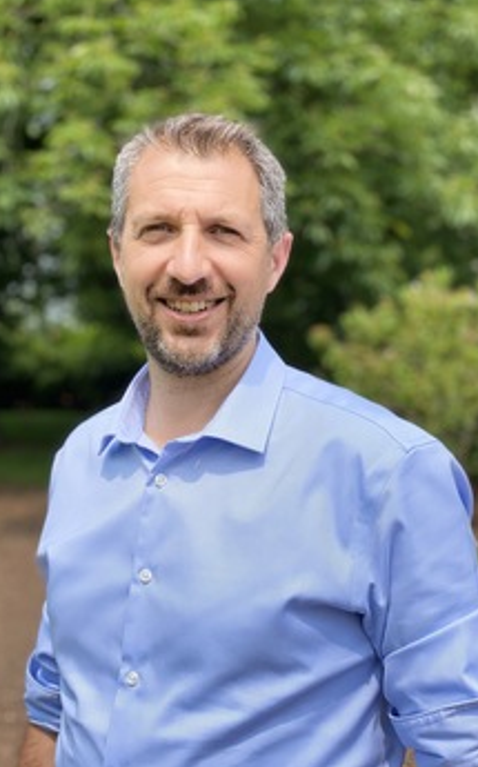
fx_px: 1170
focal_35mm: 56
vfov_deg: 36.3
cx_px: 210
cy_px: 385
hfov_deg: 23.1
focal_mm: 6
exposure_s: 1/799
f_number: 2
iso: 20
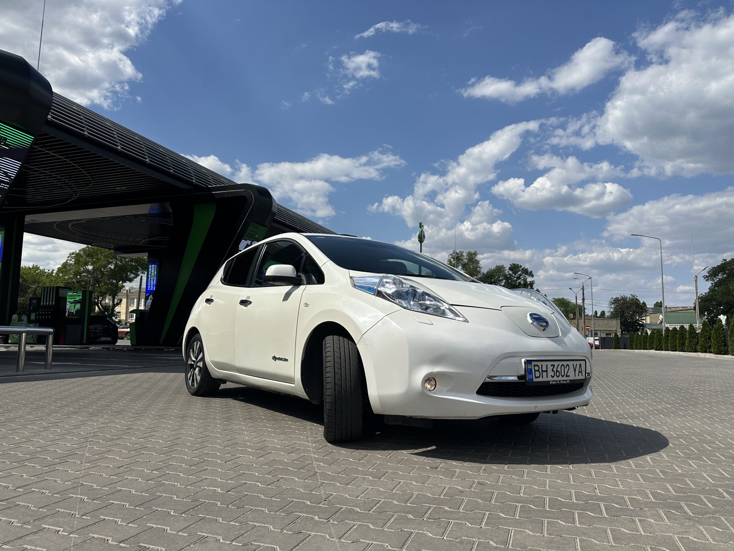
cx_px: 367
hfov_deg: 71.6
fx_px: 509
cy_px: 276
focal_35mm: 24
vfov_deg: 56.8
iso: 80
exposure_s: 1/8197
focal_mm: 6.86
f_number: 1.78
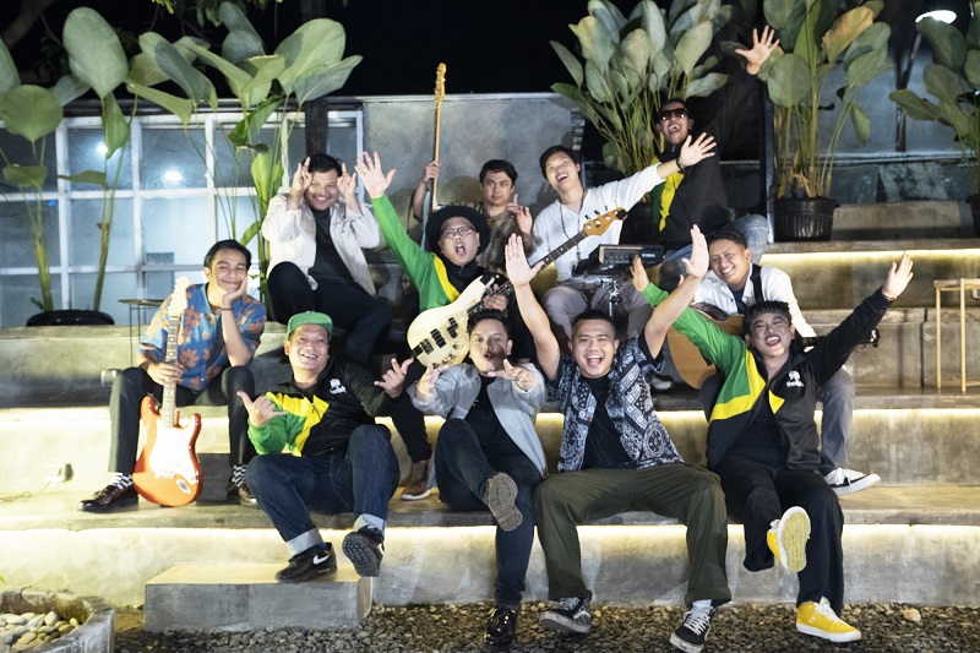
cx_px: 490
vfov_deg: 35.9
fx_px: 1007
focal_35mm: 37
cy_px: 326
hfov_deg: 51.9
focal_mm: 37
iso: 6400
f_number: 5
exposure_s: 1/160
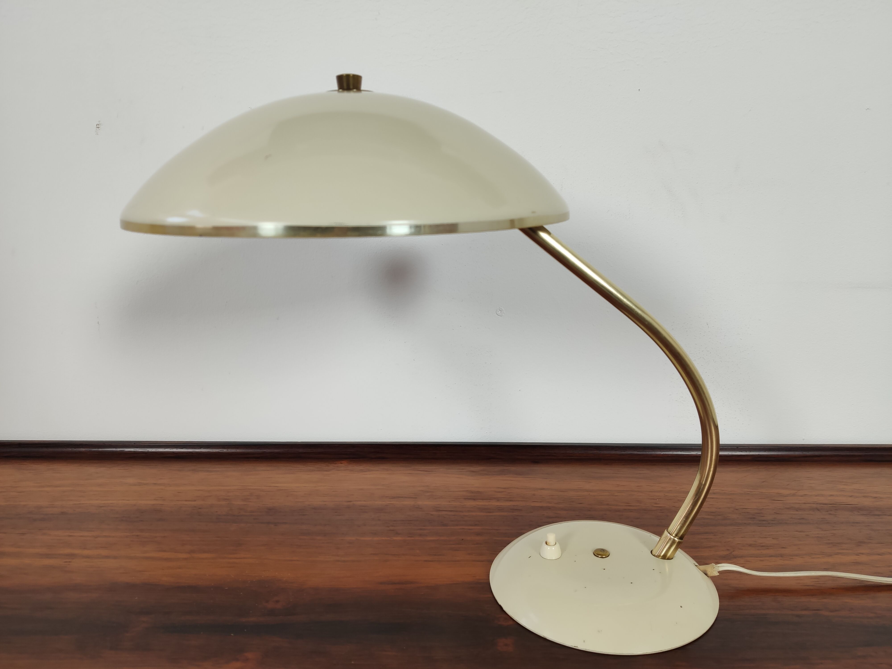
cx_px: 446
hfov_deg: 67.3
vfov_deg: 53.1
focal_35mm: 26
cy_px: 334
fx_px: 670
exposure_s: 1/100
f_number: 1.75
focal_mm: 4.75
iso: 142
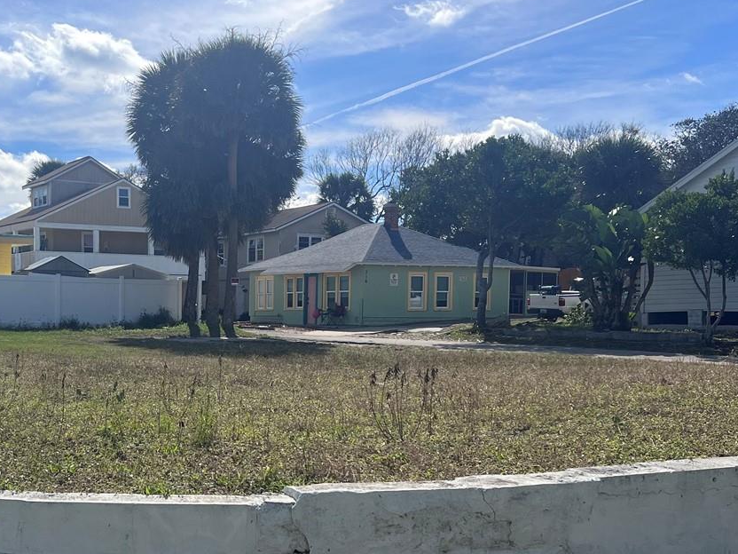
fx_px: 1066
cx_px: 189
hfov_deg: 37.3
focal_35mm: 50
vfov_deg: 28.9
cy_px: 376
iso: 50
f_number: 1.5
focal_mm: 5.7
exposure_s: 1/9434
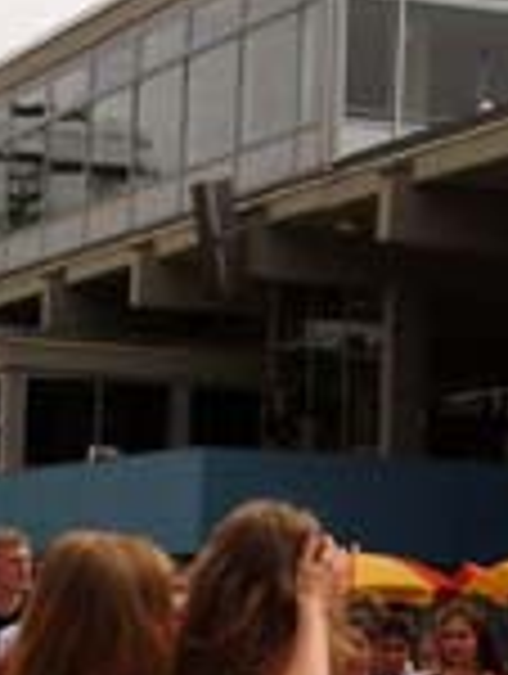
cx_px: 151
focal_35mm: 148
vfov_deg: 12.9
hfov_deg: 10.0
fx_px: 2888
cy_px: 855
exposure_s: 1/500
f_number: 11
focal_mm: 28
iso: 200
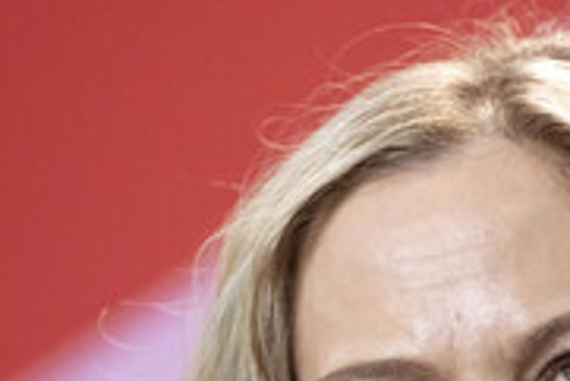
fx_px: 8271
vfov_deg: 2.6
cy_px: 463
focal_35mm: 522
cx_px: 505
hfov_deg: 3.9
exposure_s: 1/350
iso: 2000
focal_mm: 140
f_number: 2.8
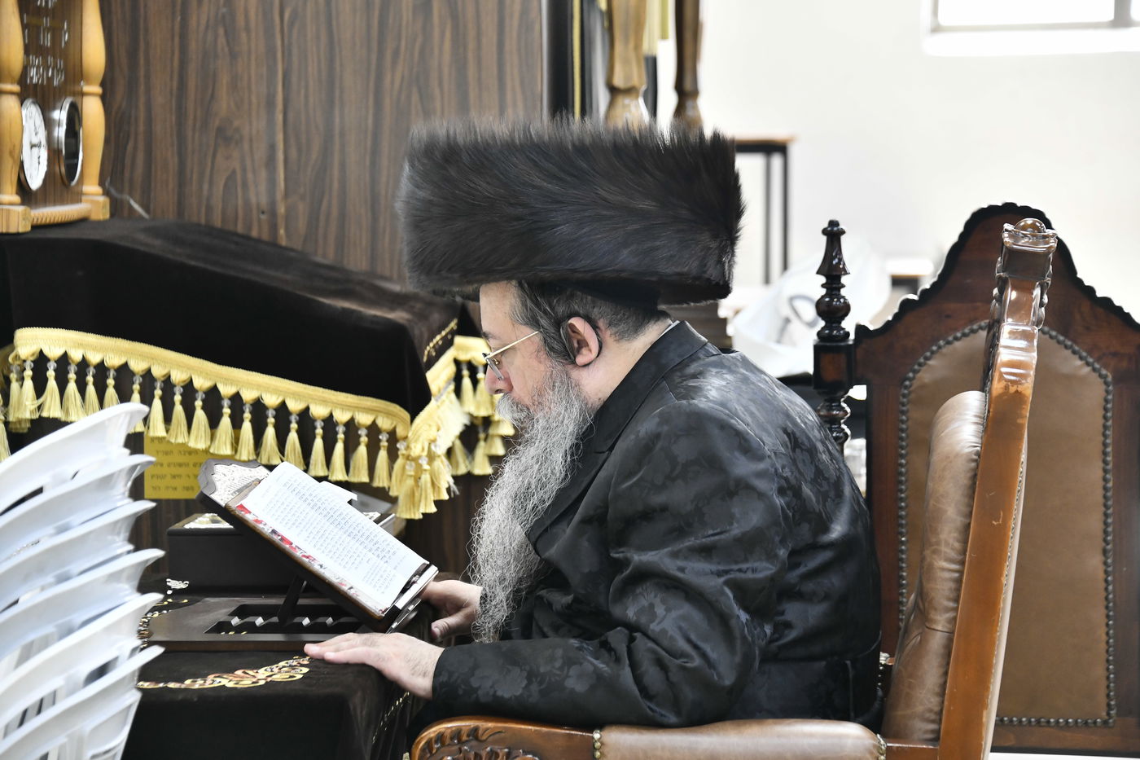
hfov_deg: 16.8
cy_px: 380
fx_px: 3863
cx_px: 570
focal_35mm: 122
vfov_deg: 11.2
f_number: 5.6
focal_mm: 122
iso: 1600
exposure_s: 1/125
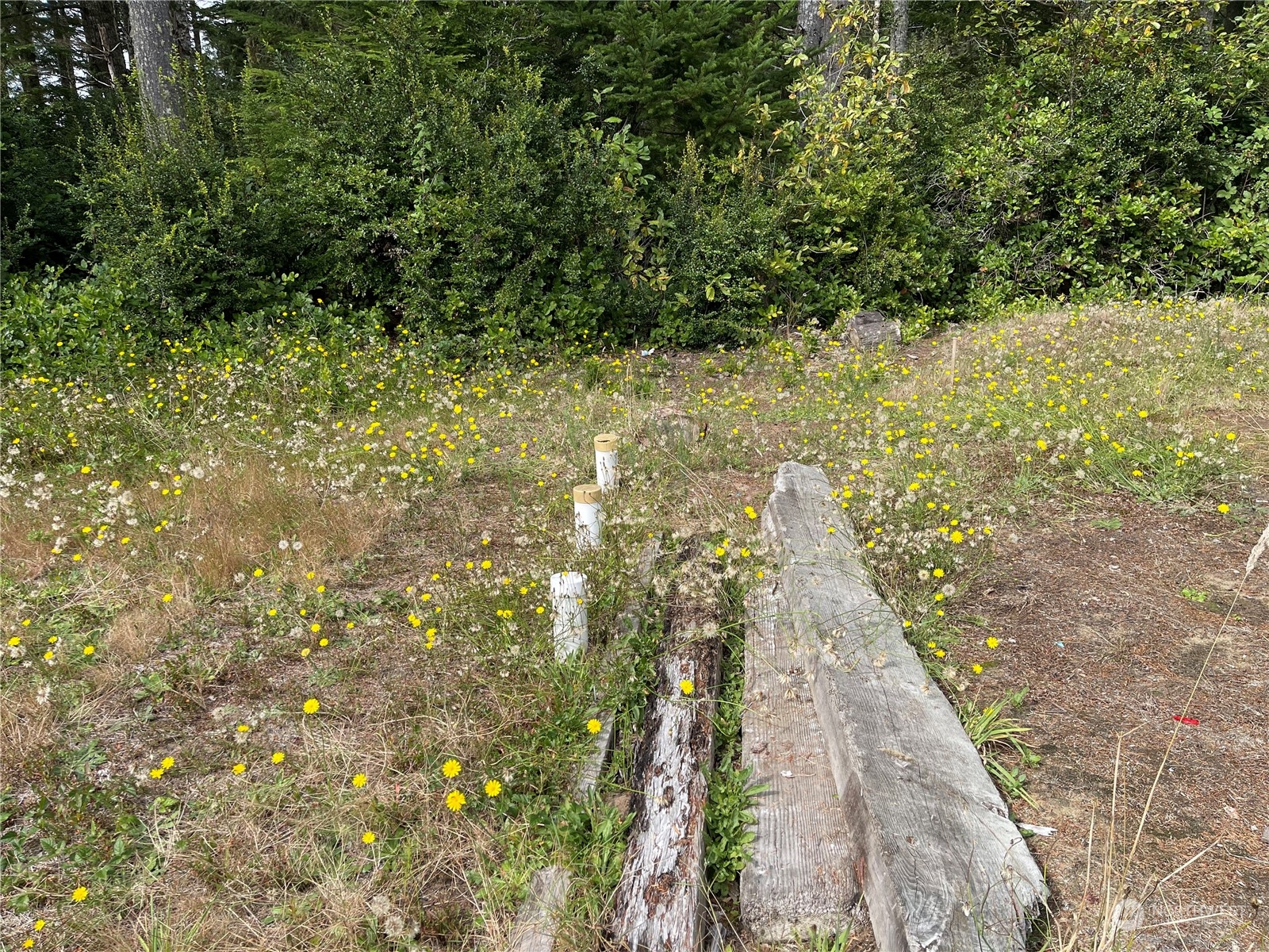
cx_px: 634
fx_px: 916
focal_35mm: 25
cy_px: 476
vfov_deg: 54.9
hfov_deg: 69.4
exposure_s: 1/1456
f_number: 1.6
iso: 32
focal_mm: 5.1
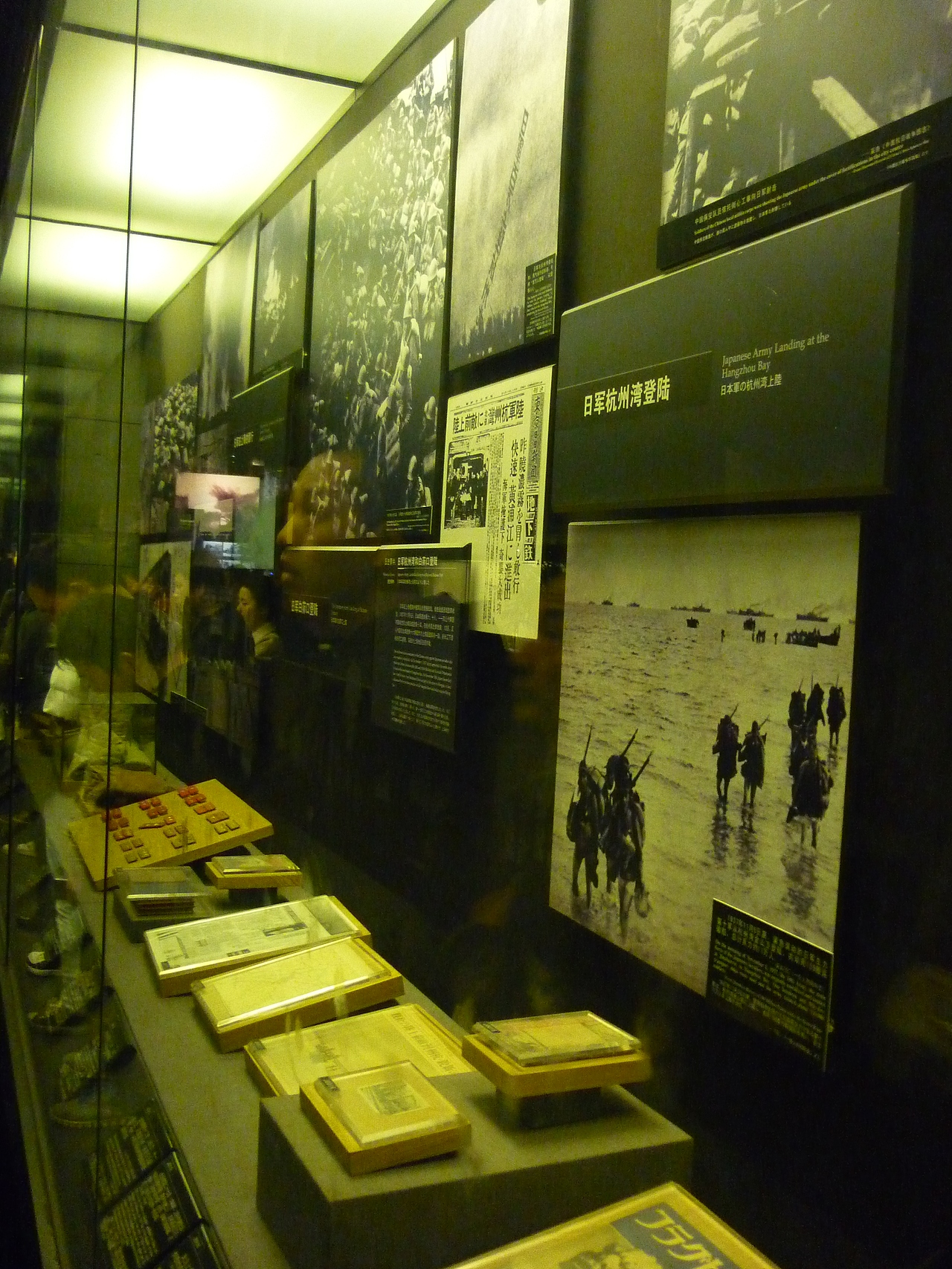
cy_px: 634
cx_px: 476
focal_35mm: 33
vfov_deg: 55.4
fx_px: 1210
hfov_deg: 42.9
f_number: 2.8
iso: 800
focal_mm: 5.5
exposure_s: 1/13
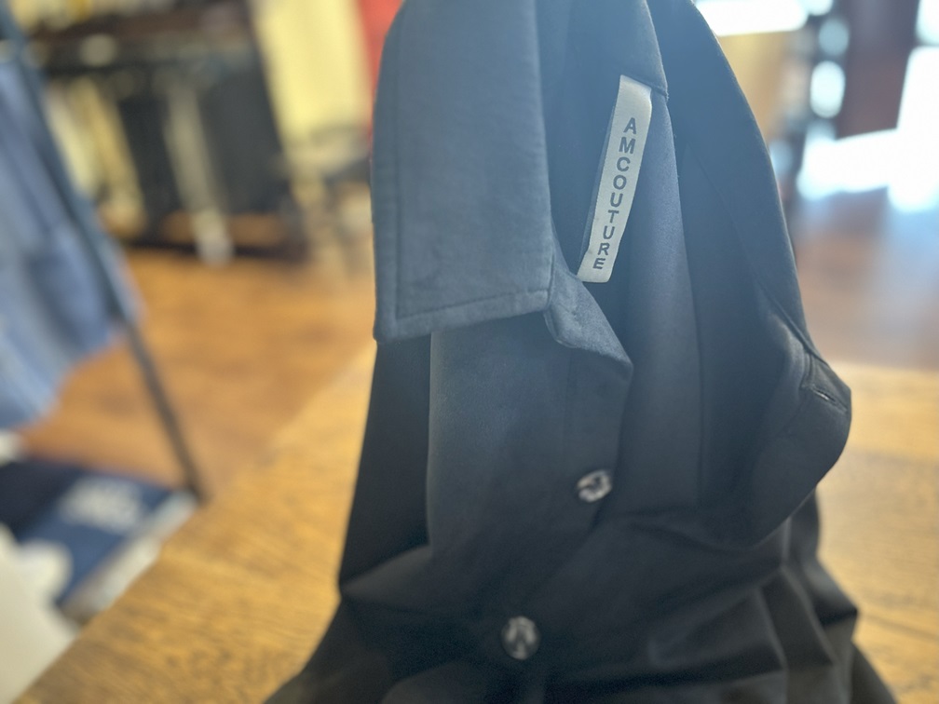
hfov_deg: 67.3
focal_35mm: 26
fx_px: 705
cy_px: 352
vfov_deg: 53.1
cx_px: 470
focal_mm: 5.7
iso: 400
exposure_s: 1/56
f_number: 1.5
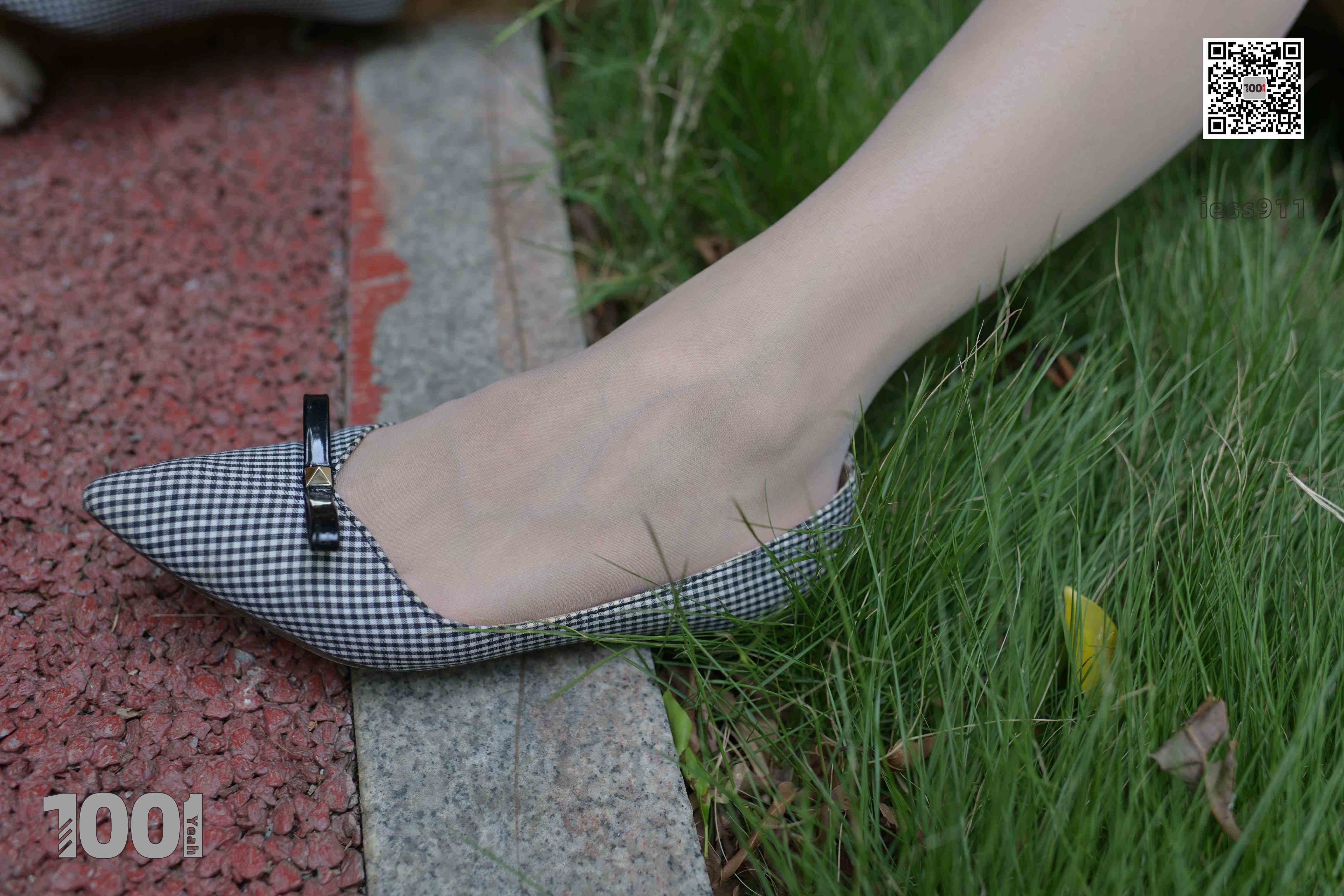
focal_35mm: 35
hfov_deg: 54.4
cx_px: 672
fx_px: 1307
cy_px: 448
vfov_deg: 37.9
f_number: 3.2
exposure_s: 1/250
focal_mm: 35
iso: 64
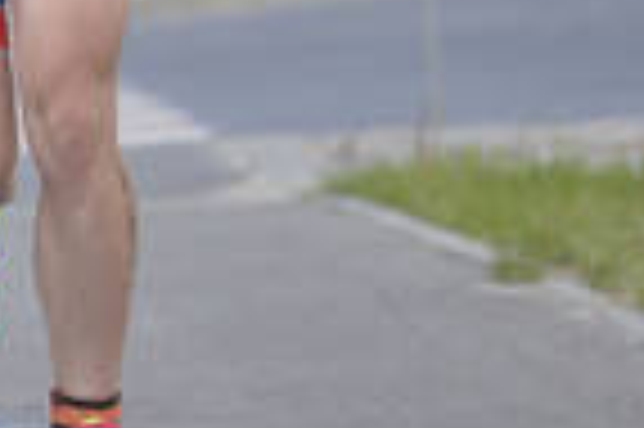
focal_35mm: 896
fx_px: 16010
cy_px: -480
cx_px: -311
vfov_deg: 1.5
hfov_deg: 2.3
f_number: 4
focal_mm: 200
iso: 400
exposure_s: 1/2500
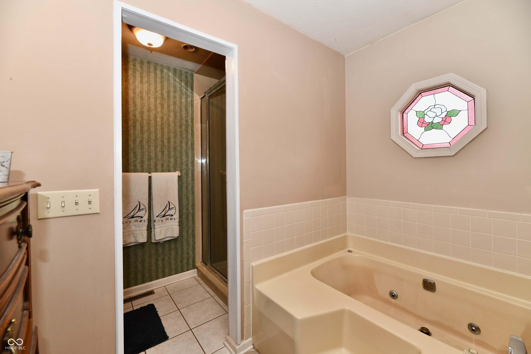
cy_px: 177
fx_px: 206
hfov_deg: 104.3
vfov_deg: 81.2
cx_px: 266
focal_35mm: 14
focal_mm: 14
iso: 640
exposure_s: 1/60
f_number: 6.3
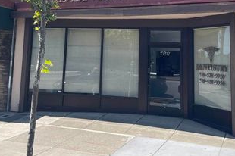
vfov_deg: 30.5
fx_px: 274
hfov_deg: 46.4
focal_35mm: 42
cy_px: 18
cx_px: 119
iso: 32
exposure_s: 1/2049
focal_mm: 5.1
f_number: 1.6
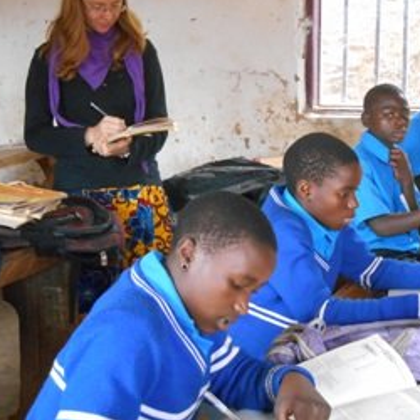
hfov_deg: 23.1
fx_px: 1030
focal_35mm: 75
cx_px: 202
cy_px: 190
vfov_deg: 23.0
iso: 800
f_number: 4.2
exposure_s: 1/40
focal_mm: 9.5
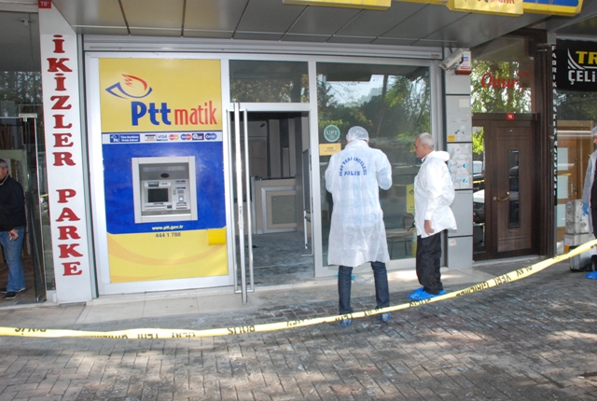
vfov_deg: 48.2
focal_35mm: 27
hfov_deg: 67.3
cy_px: 200
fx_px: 449
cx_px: 298
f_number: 10
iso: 1000
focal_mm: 18
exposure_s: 1/200
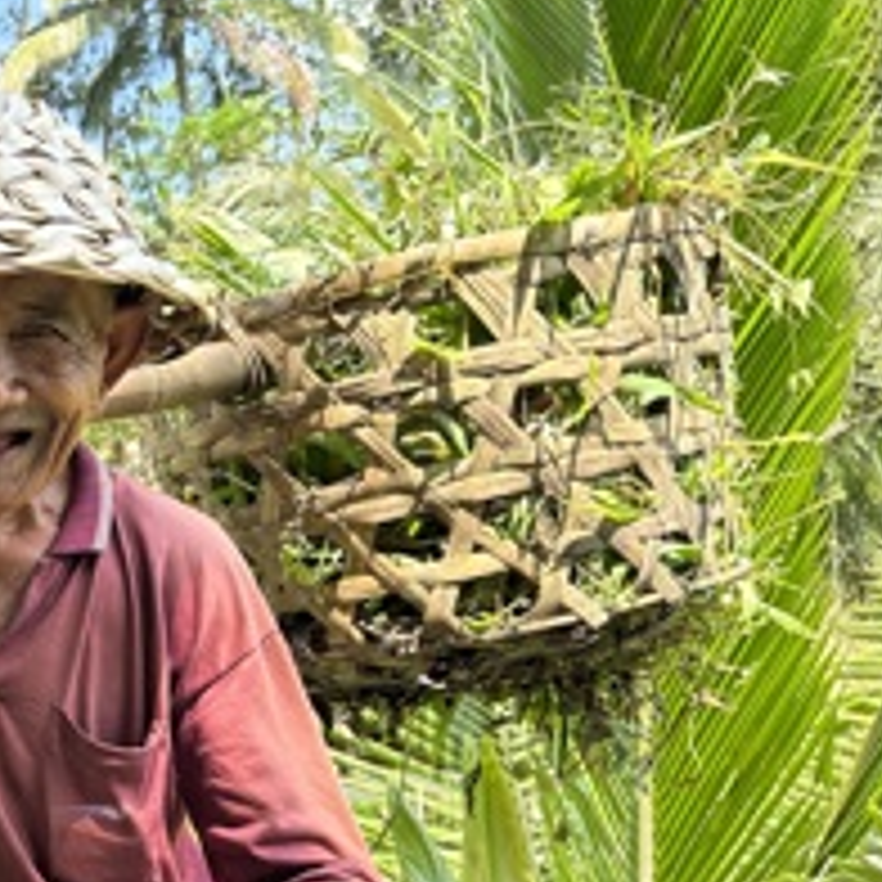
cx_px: -140
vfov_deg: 31.2
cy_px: 628
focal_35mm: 54
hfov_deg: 28.2
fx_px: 1557
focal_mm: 6.86
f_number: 1.78
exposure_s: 1/580
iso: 80
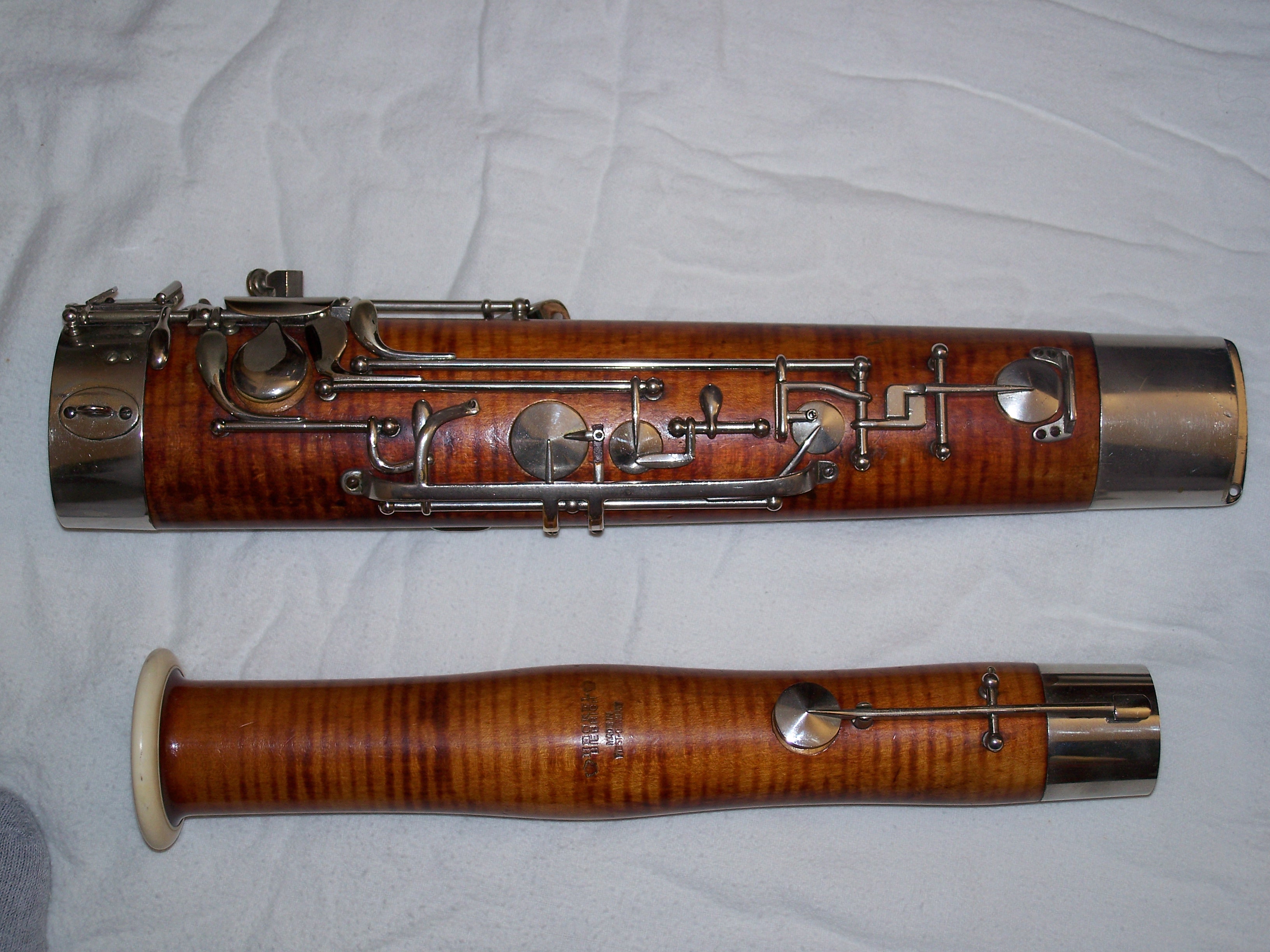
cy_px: 476
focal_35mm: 59
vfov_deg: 24.8
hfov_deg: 32.7
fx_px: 2165
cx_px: 635
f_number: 3.2
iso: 125
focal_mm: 12.6
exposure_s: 1/100
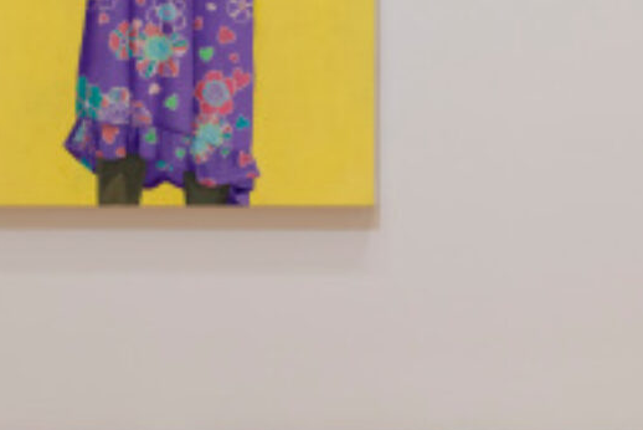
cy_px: -114
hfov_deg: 16.2
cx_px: 575
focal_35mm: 125
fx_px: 2234
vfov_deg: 10.8
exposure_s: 1/13
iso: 400
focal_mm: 40
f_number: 8
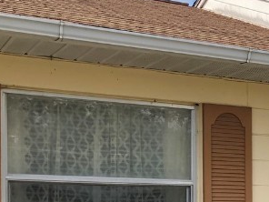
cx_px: 398
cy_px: 245
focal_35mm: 97
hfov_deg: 18.1
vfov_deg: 14.7
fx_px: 754
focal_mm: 3.99
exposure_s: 1/1066
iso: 20
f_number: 1.8
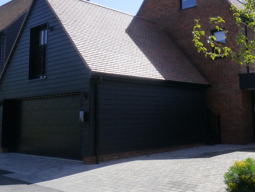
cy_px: 77
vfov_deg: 32.8
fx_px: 324
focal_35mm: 44
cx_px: 177
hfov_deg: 42.2
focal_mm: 14
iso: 160
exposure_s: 1/400
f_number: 6.3
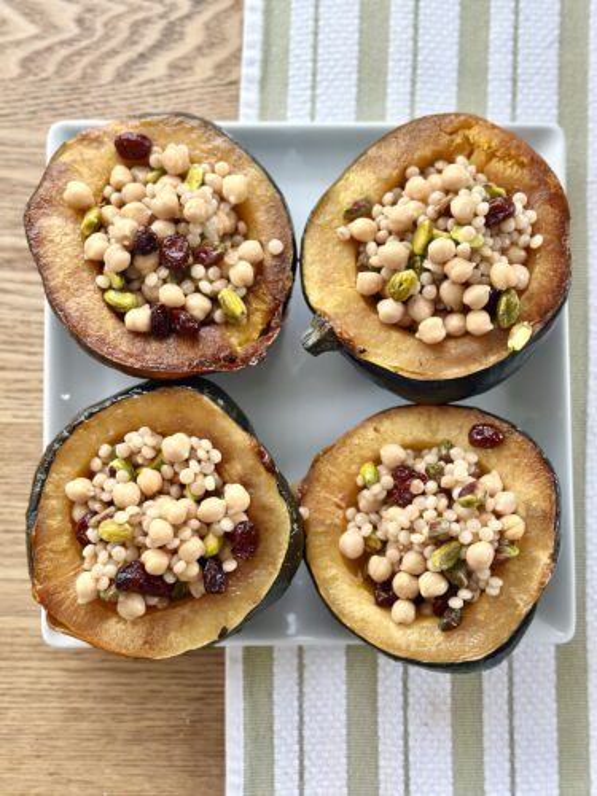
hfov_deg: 30.3
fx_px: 1104
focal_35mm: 48
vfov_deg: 39.7
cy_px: 398
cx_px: 298
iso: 400
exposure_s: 1/60
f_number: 1.78
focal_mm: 6.86
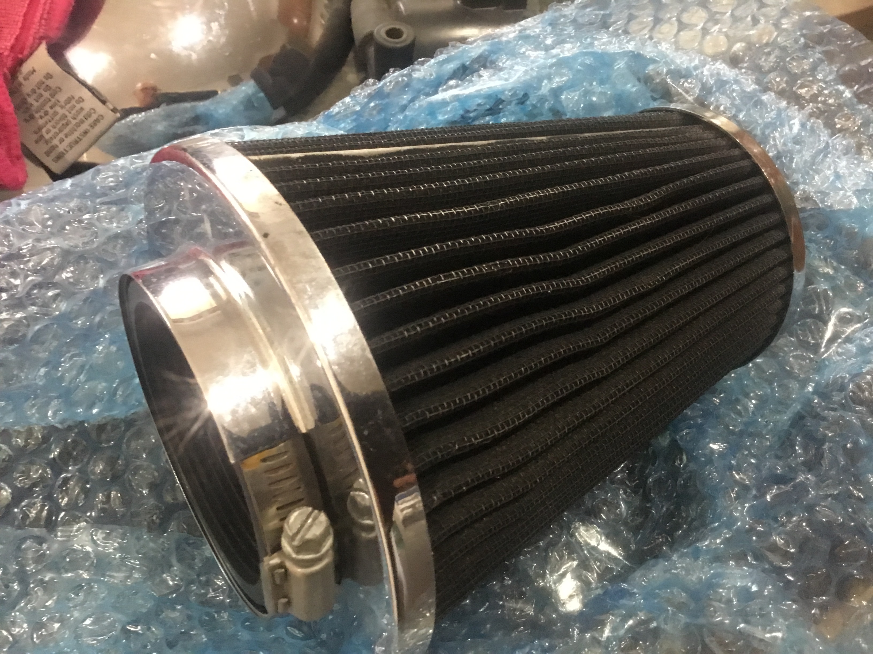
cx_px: 436
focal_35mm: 31
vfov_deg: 45.4
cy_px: 327
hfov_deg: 58.4
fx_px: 782
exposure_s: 1/17
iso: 320
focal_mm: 3.3
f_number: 2.4
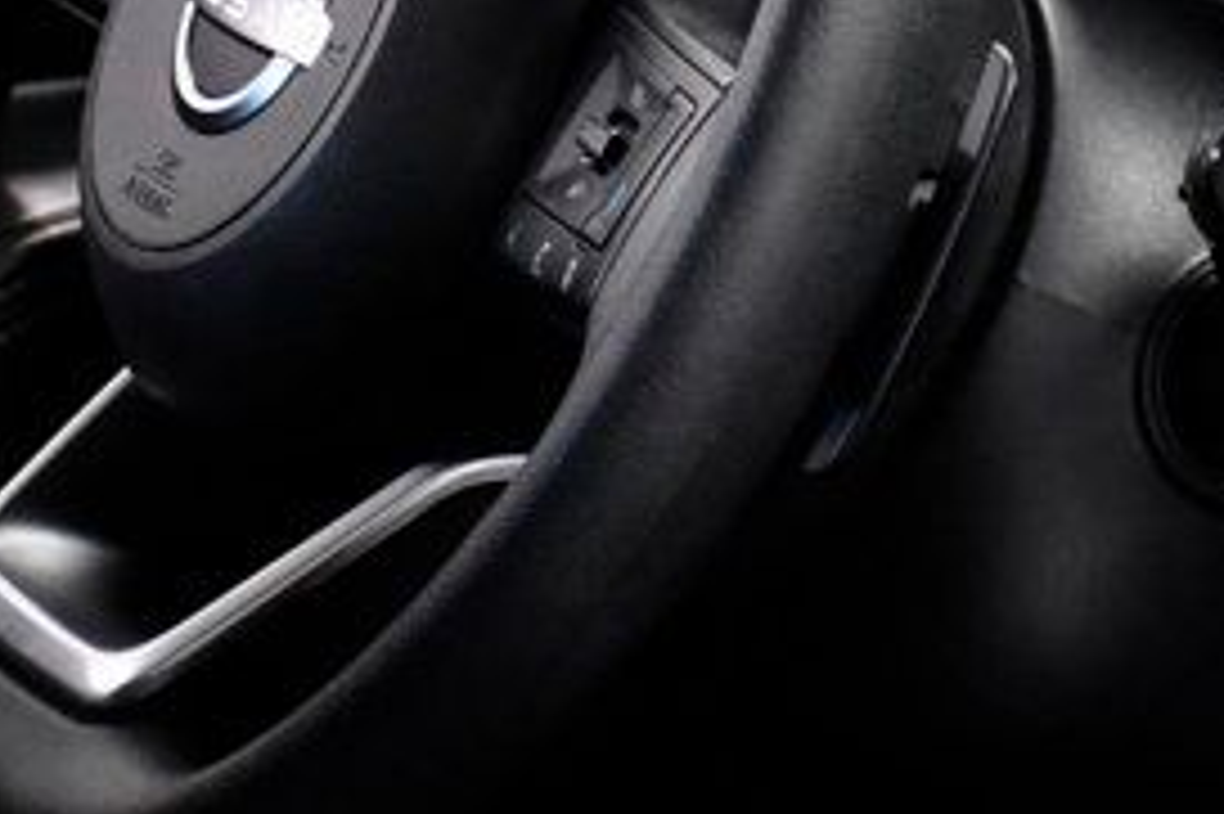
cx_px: 1544
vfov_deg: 4.9
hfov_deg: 7.2
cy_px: 162
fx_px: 9582
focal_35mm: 282
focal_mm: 50
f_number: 4.8
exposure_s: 1/160
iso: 2500
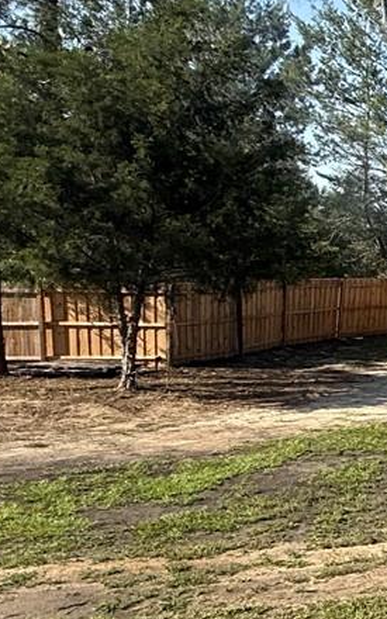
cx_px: 813
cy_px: 338
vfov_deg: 37.5
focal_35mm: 54
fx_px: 911
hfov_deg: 16.7
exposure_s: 1/1017
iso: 50
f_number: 2.2
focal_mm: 2.22
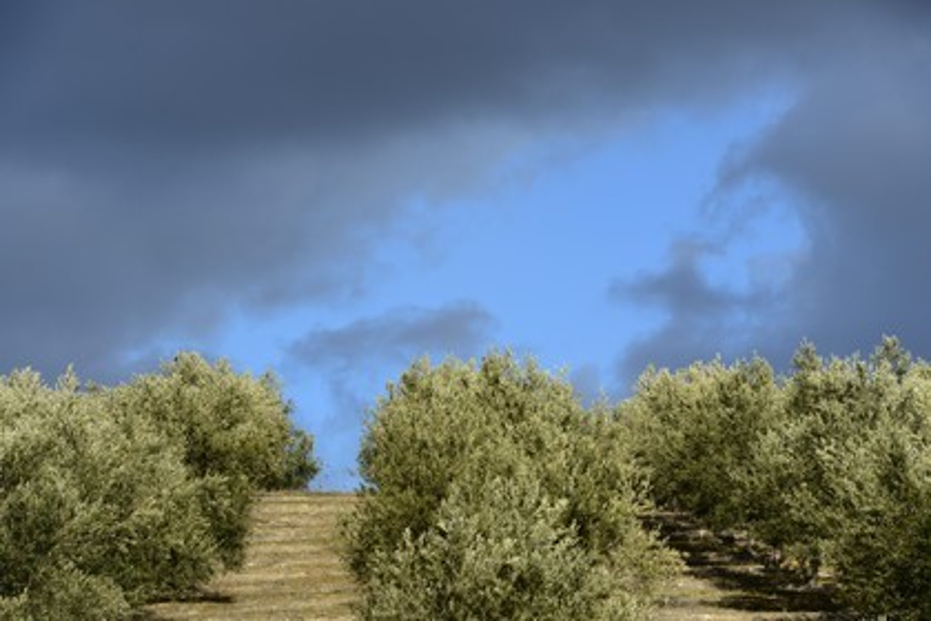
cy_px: 310
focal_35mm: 200
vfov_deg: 6.9
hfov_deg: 10.3
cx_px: 466
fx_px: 5172
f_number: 14
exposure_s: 1/400
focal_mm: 200
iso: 400
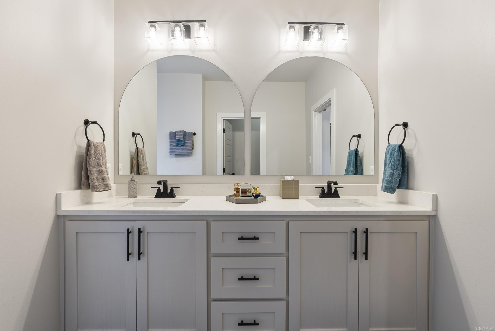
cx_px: 248
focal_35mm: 16
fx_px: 220
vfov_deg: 73.8
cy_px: 166
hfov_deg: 96.7
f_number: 9
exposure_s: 1/1.67
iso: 250
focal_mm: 16
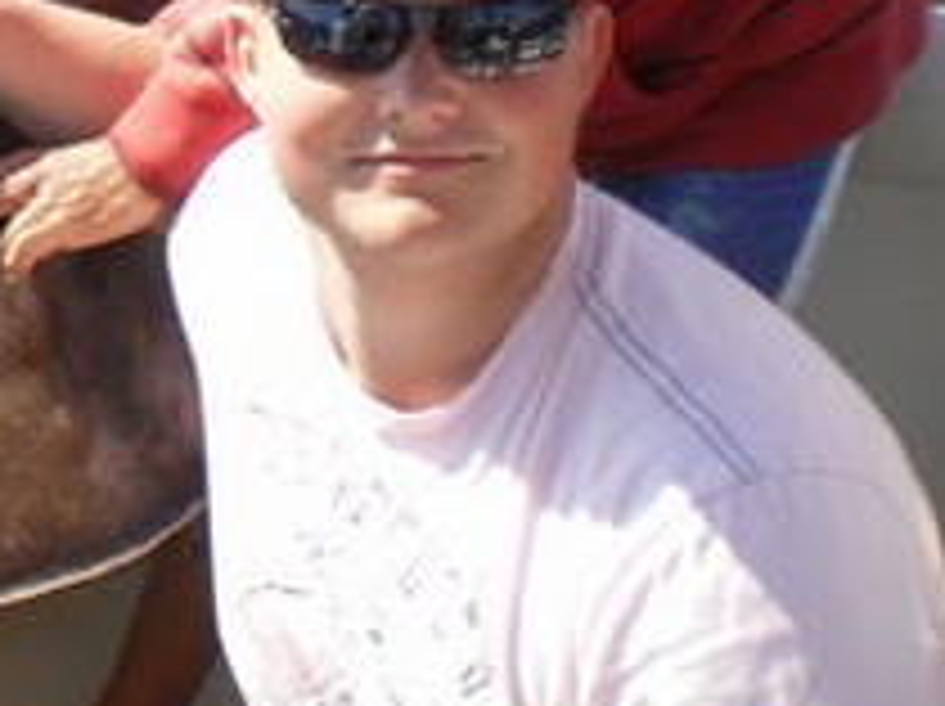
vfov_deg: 13.4
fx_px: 2945
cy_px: -72
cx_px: -58
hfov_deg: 17.7
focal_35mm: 108
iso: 50
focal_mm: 6.3
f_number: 4.6
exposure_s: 1/200
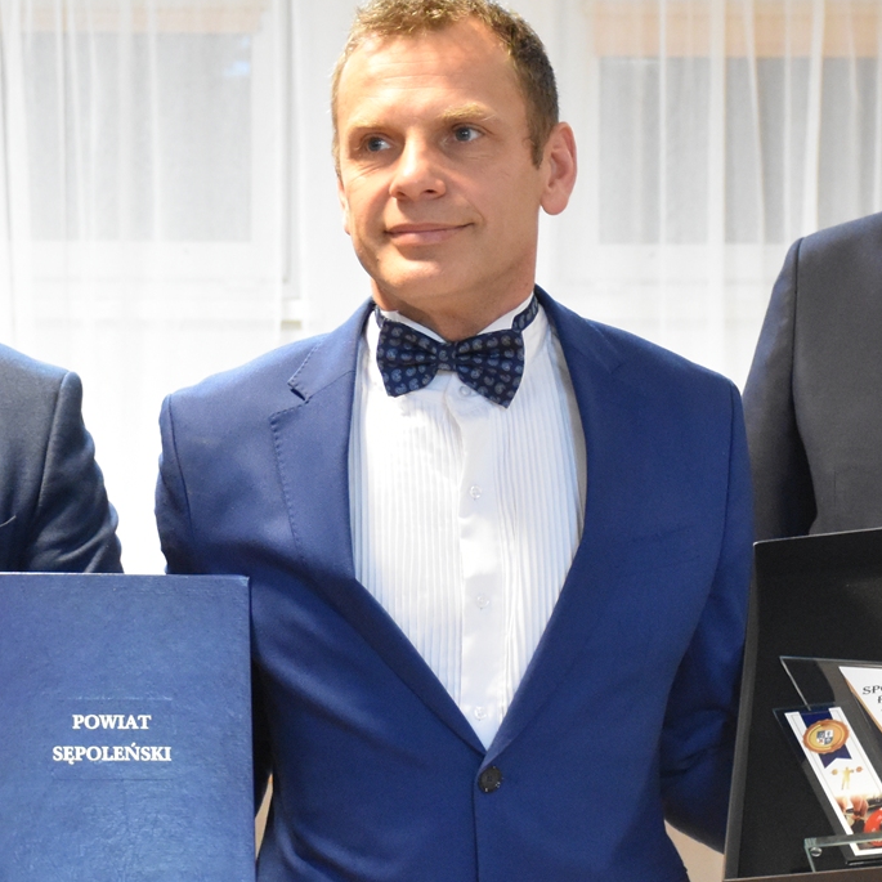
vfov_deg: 13.0
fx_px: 3863
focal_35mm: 134
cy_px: 485
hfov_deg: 13.0
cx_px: 317
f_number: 4.5
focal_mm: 40
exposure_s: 1/25
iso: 3200
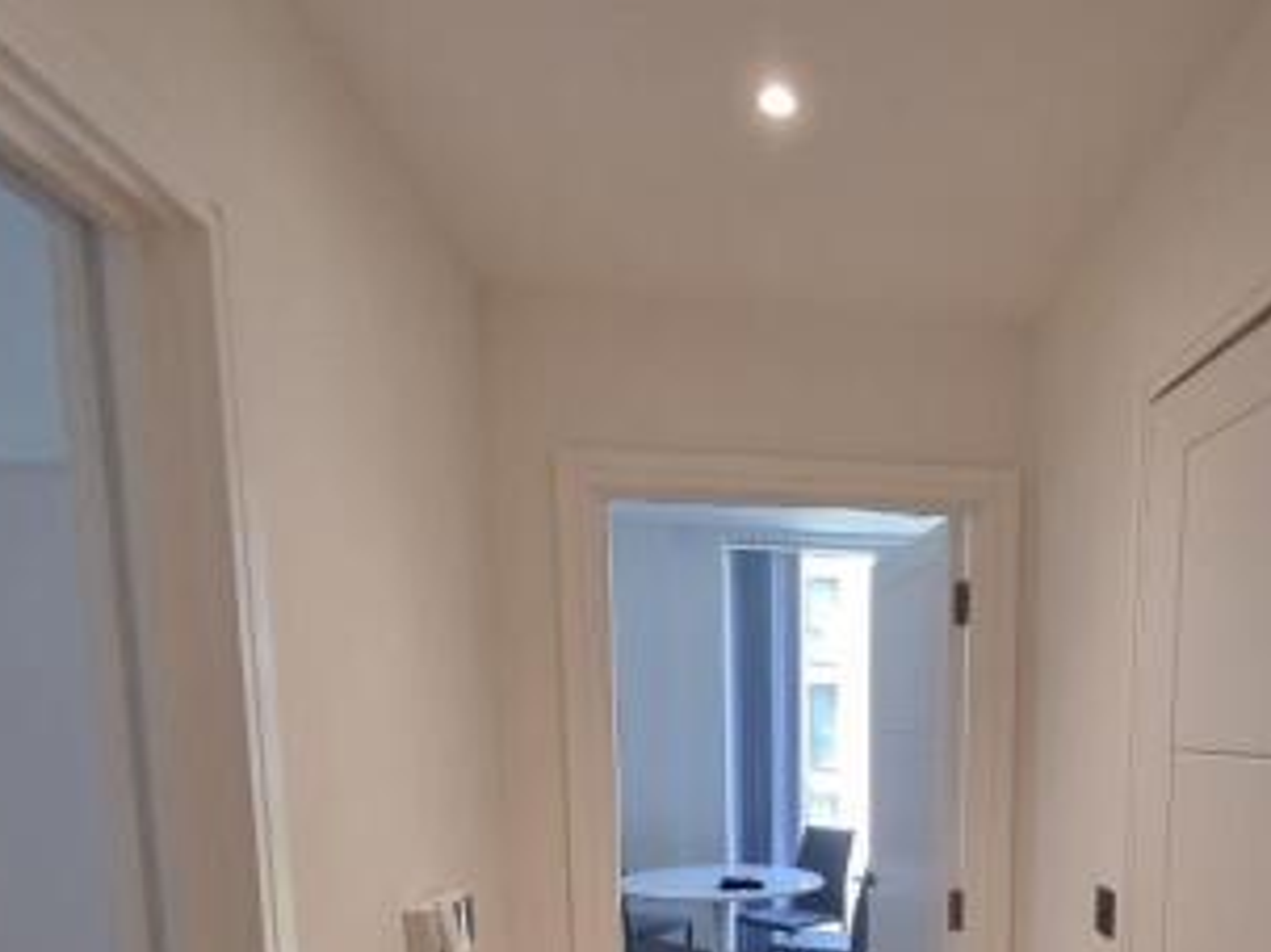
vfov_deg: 49.3
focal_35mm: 25
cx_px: 896
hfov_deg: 66.6
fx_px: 918
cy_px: 845
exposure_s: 1/50
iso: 160
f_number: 2.2
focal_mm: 2.2
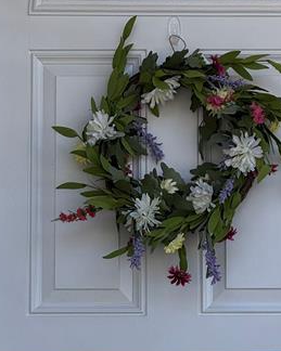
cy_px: 240
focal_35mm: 278
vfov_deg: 7.0
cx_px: 181
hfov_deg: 5.6
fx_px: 2891
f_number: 2.8
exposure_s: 1/313
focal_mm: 15.66
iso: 50
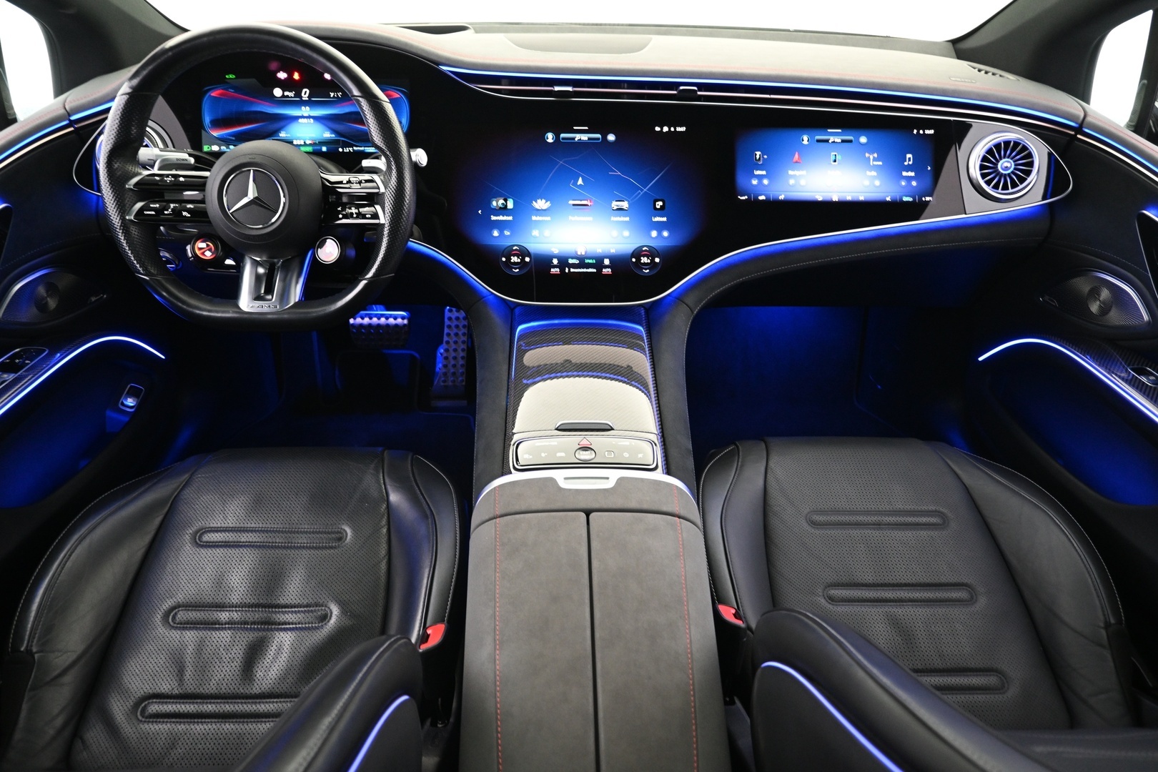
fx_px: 772
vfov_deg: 53.1
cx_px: 579
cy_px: 386
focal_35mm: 24
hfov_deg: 73.7
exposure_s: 1/13
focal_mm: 16
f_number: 3.5
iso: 1600
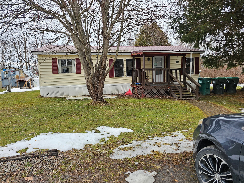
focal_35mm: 24
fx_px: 169
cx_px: 123
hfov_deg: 71.6
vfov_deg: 56.8
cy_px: 89
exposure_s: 1/120
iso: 10
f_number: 1.7
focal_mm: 6.3
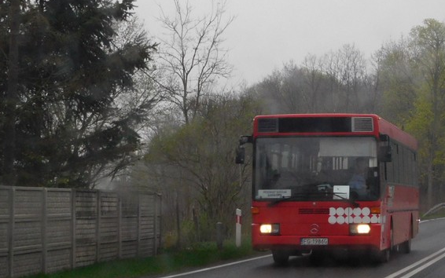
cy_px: 92
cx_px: 272
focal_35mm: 118
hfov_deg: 17.7
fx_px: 1431
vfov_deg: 11.1
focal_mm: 12.5
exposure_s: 1/250
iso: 400
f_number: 4.5
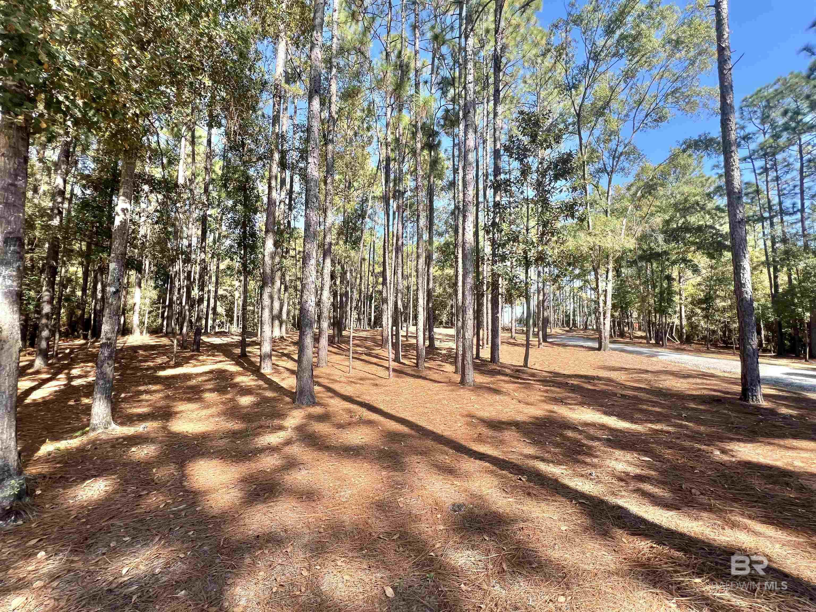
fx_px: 306
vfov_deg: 89.9
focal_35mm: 13
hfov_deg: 106.2
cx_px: 408
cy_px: 306
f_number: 1.8
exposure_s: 1/389
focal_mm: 1.57
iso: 32
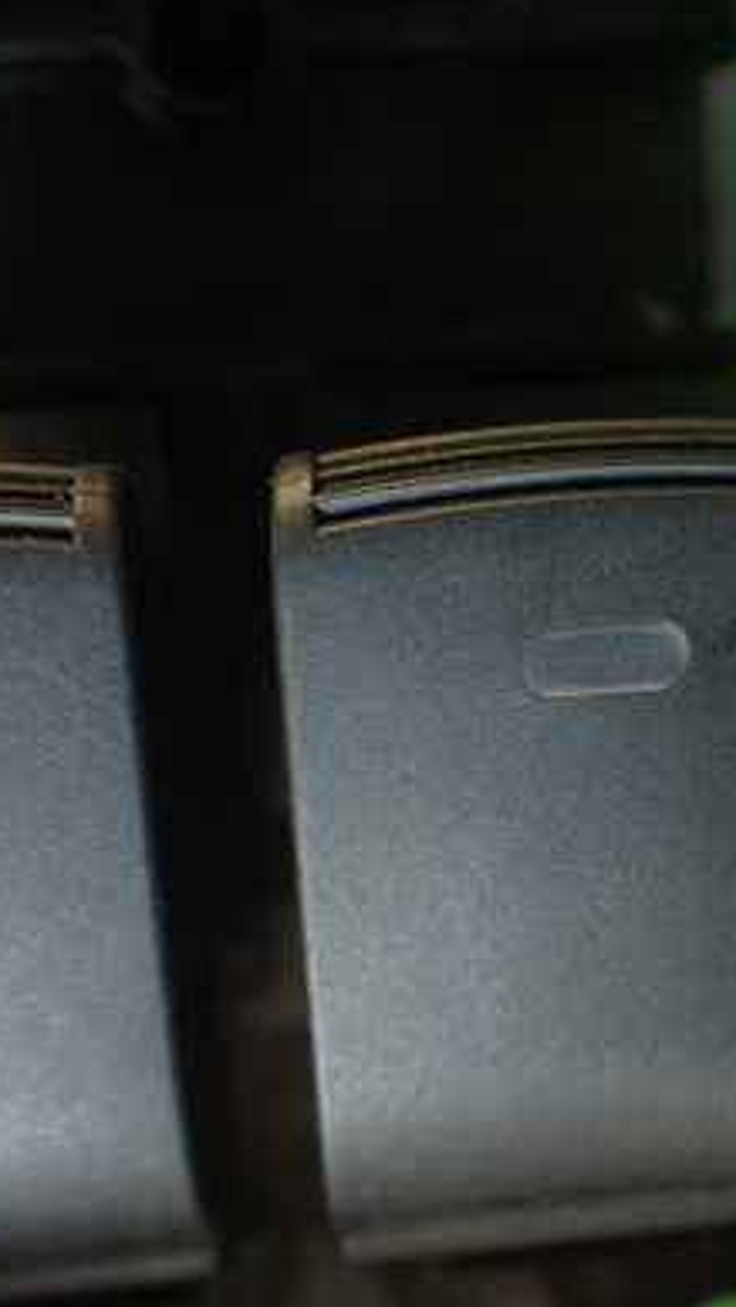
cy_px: 638
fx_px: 1871
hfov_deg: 21.8
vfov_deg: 38.5
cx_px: 645
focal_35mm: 54
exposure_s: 1/30
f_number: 2.4
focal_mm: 5.79
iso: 250
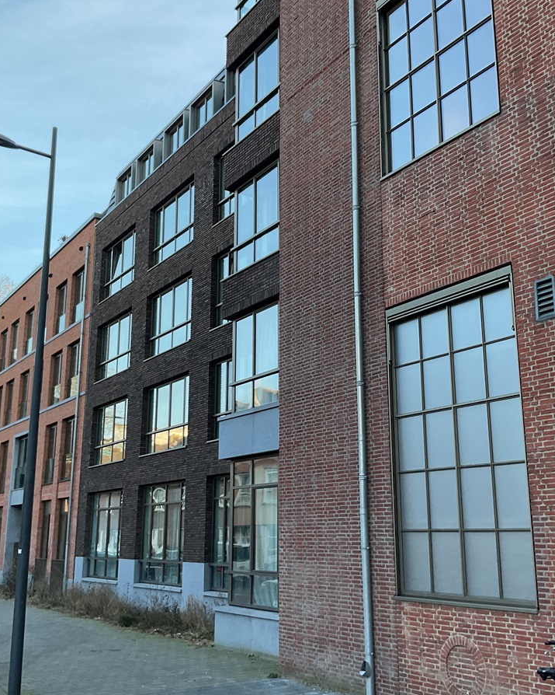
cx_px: 289
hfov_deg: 39.1
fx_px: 780
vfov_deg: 47.9
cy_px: 348
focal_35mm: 38
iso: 16
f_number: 1.8
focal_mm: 3
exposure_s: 1/188
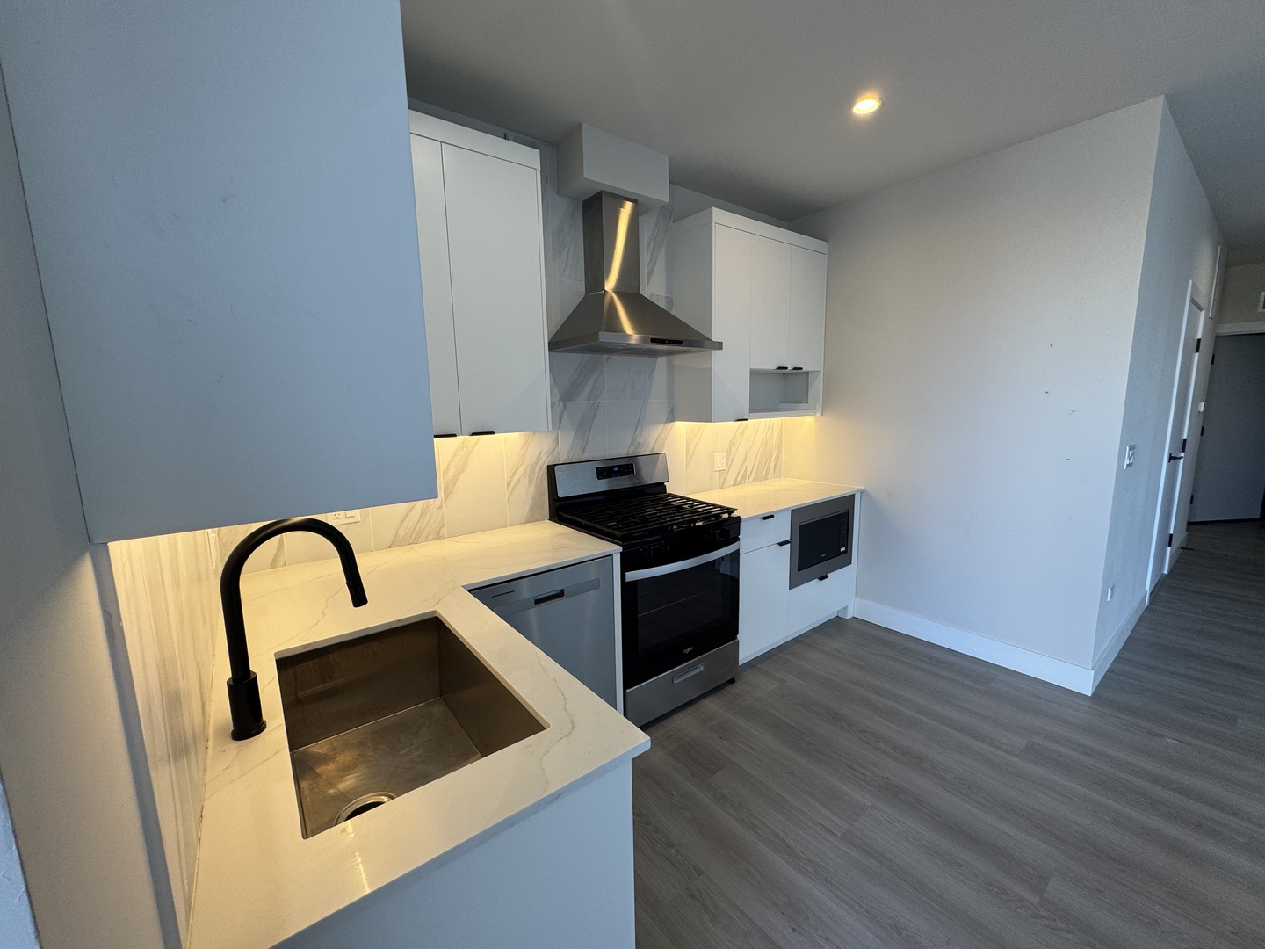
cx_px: 632
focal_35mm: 14
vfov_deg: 85.7
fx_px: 512
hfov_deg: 102.1
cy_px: 474
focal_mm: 2.22
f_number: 2.2
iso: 80
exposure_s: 1/120
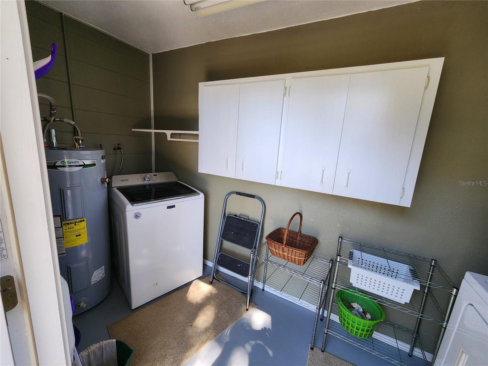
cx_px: 244
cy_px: 183
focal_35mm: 13
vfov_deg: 89.9
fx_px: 183
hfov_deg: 106.2
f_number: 2.2
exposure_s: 1/120
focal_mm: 2.2
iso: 100
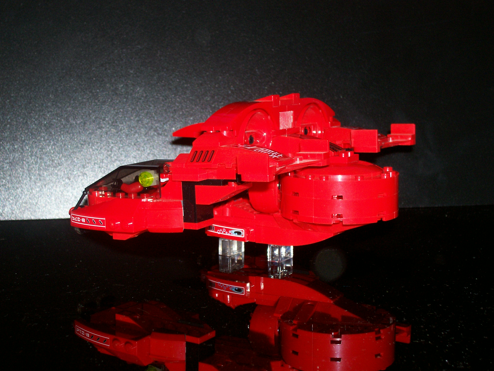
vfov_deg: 22.6
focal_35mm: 65
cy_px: 186
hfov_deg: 29.8
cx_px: 247
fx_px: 928
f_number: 3.6
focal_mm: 10.8
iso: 80
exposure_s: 1/78.4
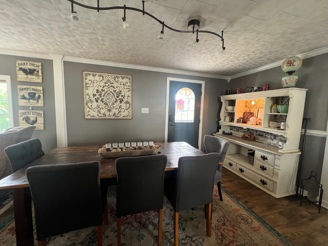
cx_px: 164
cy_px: 123
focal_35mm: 13
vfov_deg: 89.9
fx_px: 123
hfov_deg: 106.2
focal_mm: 1.57
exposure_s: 1/60
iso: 320
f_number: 1.8
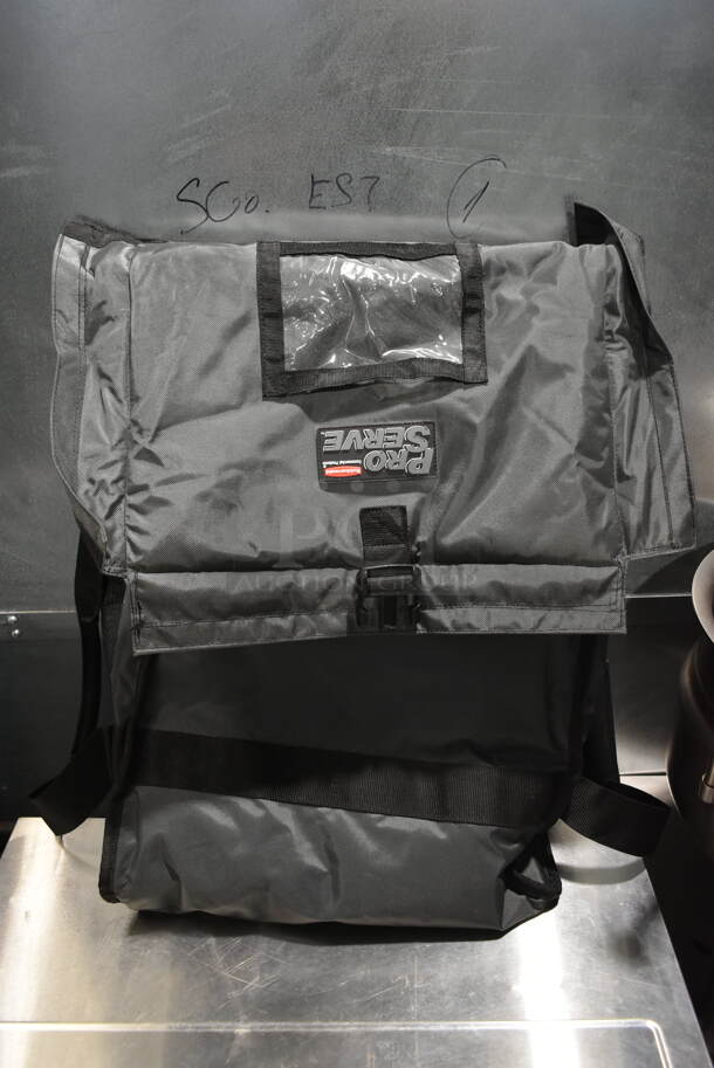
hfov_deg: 43.7
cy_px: 534
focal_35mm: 30
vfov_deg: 61.9
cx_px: 357
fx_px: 891
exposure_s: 1/60
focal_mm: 20
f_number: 4
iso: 1400
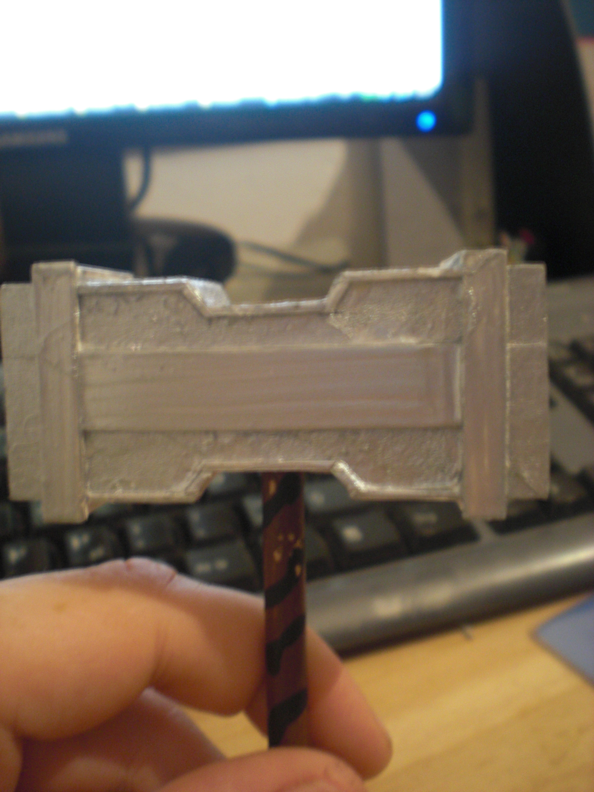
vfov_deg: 49.0
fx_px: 869
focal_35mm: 38
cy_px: 396
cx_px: 297
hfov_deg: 37.7
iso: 200
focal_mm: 6.3
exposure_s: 1/3.33
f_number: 3.1
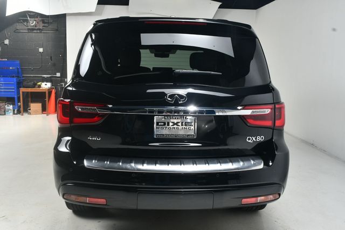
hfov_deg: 53.2
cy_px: 115
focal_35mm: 36
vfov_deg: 36.8
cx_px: 172
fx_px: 345
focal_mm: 24
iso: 100
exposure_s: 1/160
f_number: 11
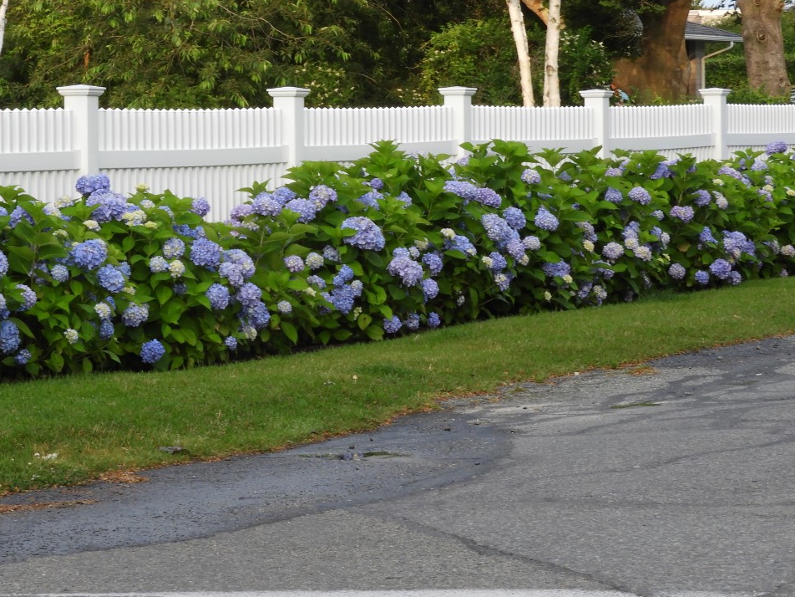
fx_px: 3996
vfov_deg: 8.5
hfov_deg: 11.4
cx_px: 288
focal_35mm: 174
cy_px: 249
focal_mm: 20.6
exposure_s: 1/80
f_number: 5
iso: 100
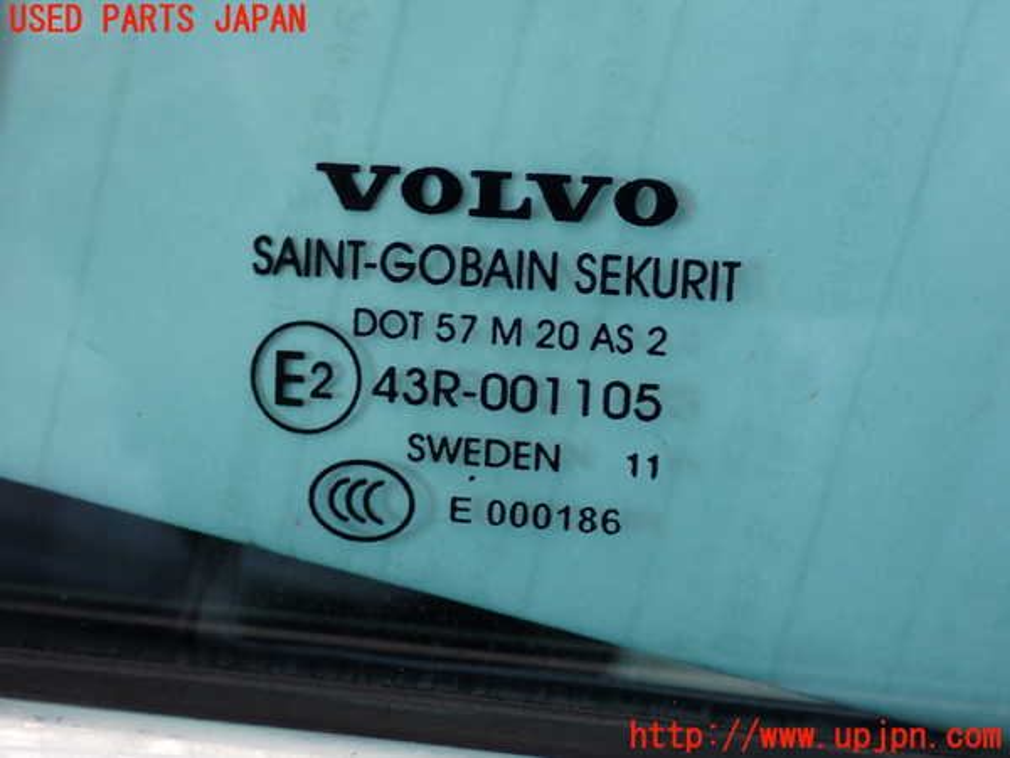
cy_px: 379
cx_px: 505
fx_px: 1809
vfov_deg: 23.7
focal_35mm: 62
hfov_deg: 31.2
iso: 200
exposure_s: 1/80
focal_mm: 11.09
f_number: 3.6
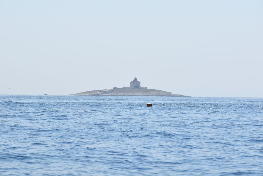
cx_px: 132
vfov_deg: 8.7
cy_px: 88
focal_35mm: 158
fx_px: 1151
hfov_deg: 13.0
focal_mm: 105
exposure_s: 1/500
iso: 200
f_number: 11
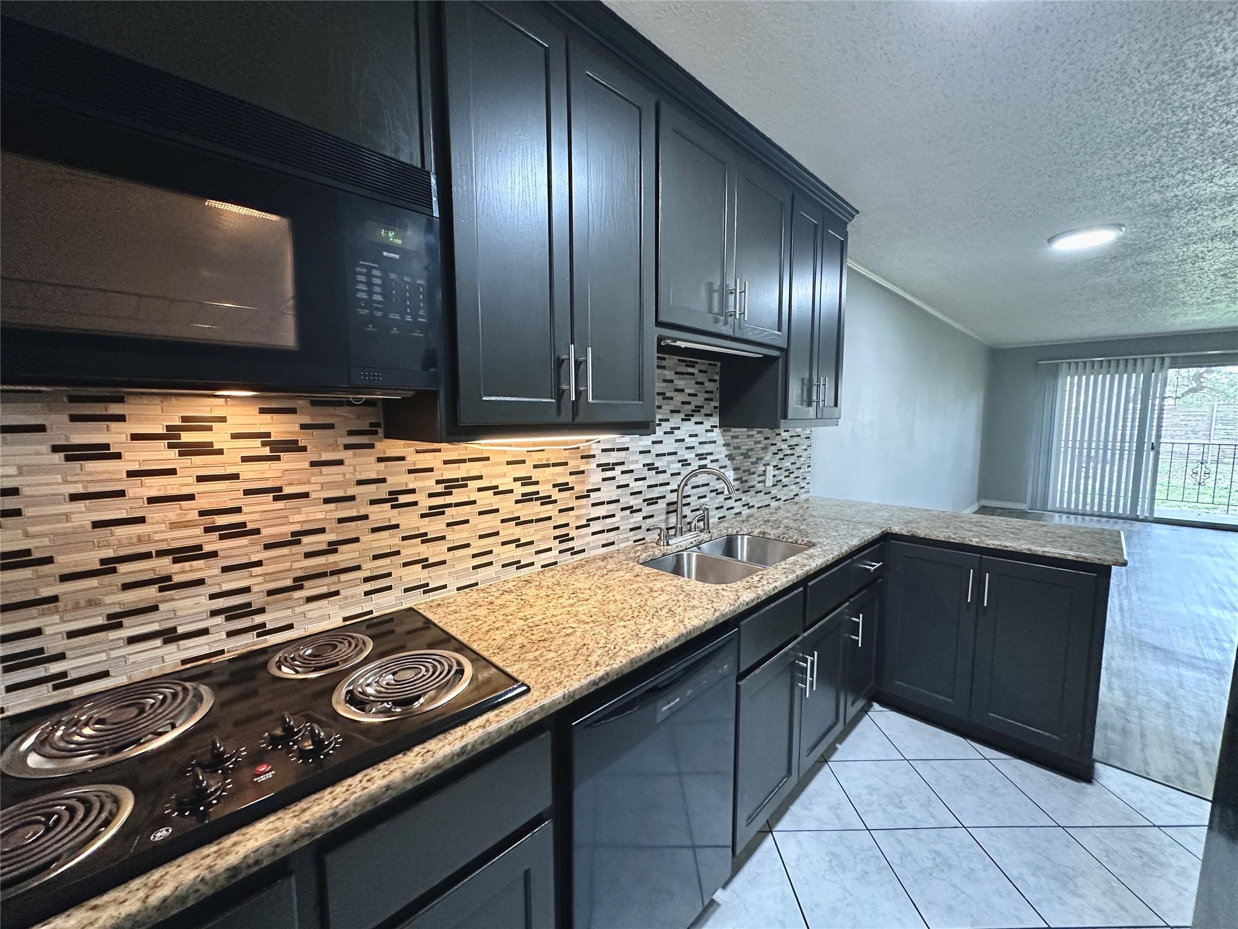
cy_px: 464
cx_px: 619
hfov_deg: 102.1
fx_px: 501
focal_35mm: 14
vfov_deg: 85.7
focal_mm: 2.22
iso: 400
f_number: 2.2
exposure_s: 1/60
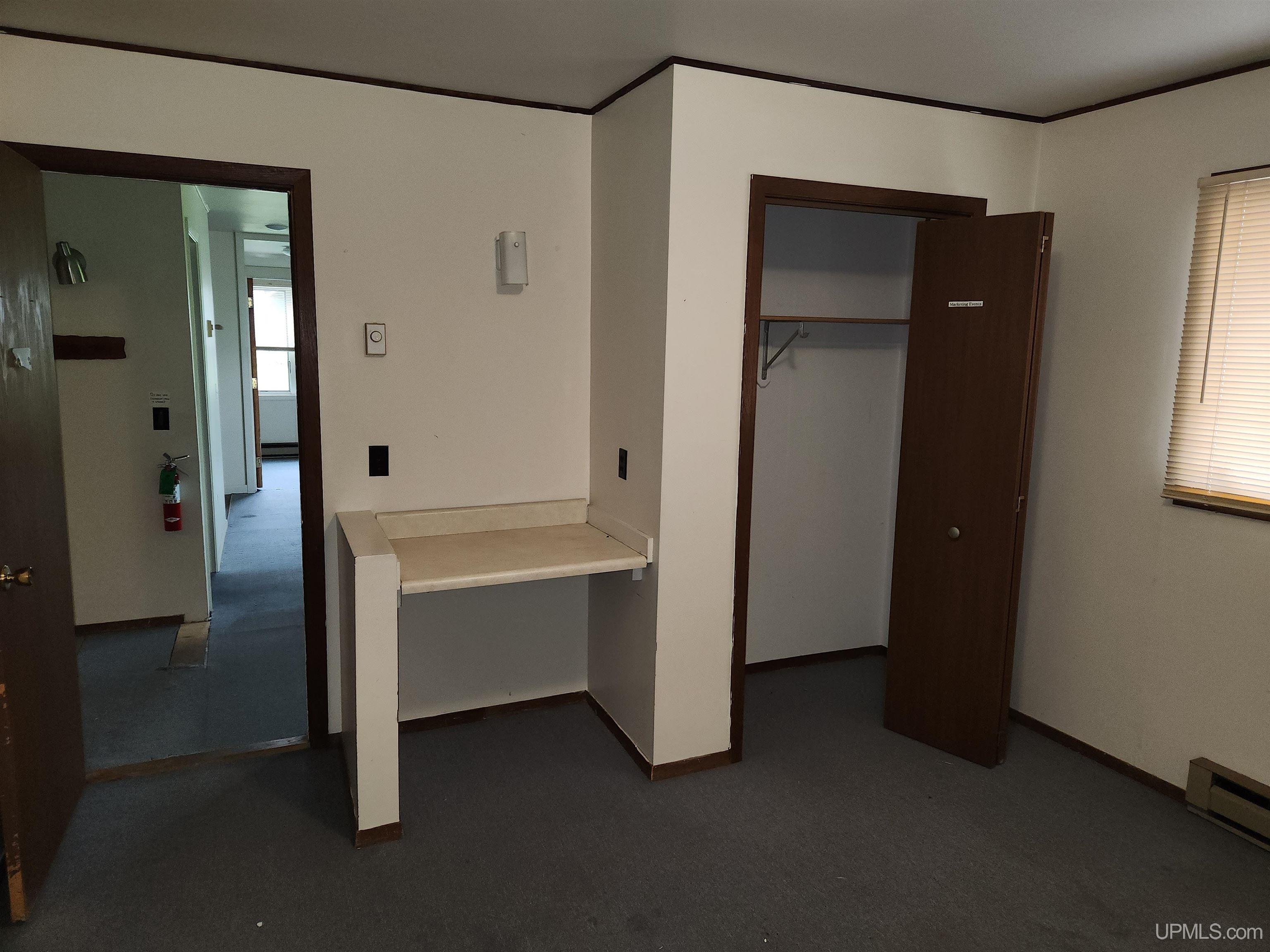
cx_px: 635
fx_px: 844
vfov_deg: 58.9
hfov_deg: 73.9
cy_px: 476
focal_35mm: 23
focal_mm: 5.4
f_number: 1.8
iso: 125
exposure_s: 1/24
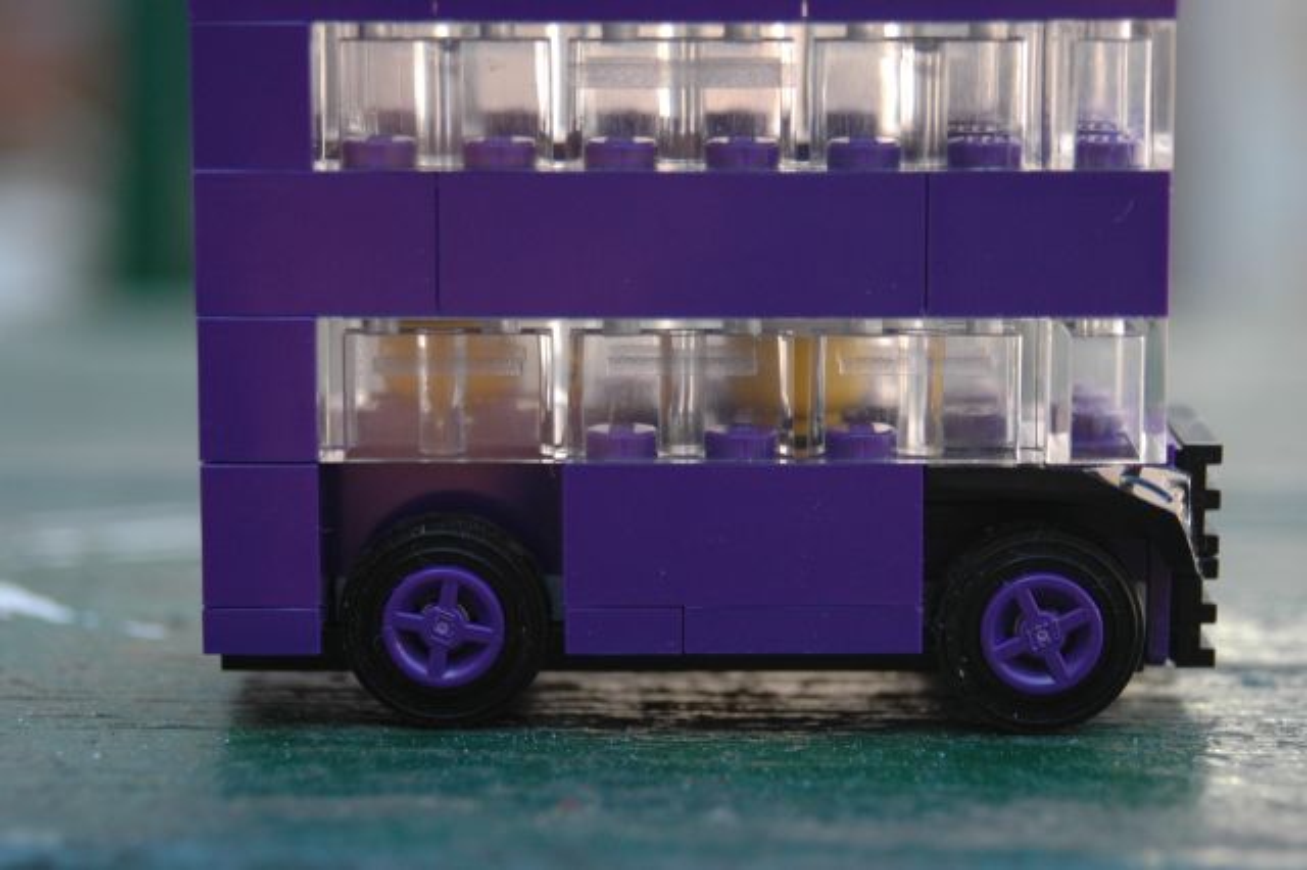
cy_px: 435
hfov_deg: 19.5
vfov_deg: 13.0
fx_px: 3810
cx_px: 654
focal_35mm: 105
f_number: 5.3
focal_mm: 70
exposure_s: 1/100
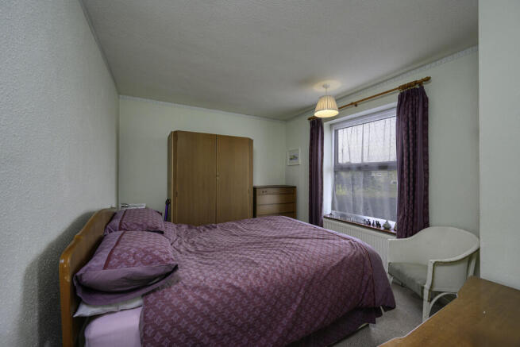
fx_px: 202
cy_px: 174
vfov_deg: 81.2
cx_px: 260
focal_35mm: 14
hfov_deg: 104.2
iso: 320
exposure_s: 1/60
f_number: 8
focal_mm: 14
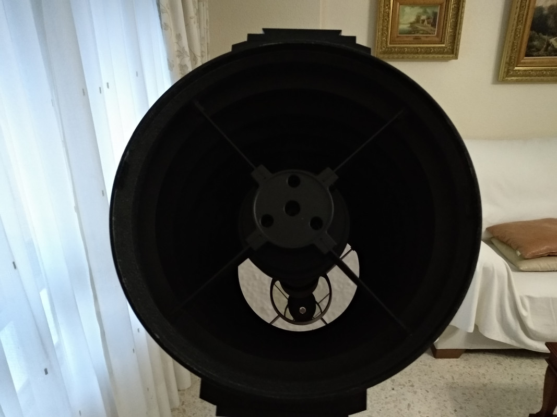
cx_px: 278
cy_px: 208
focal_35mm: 26
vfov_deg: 53.1
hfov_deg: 67.3
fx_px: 418
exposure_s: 1/13
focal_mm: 3.83
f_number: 2.2
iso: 2500
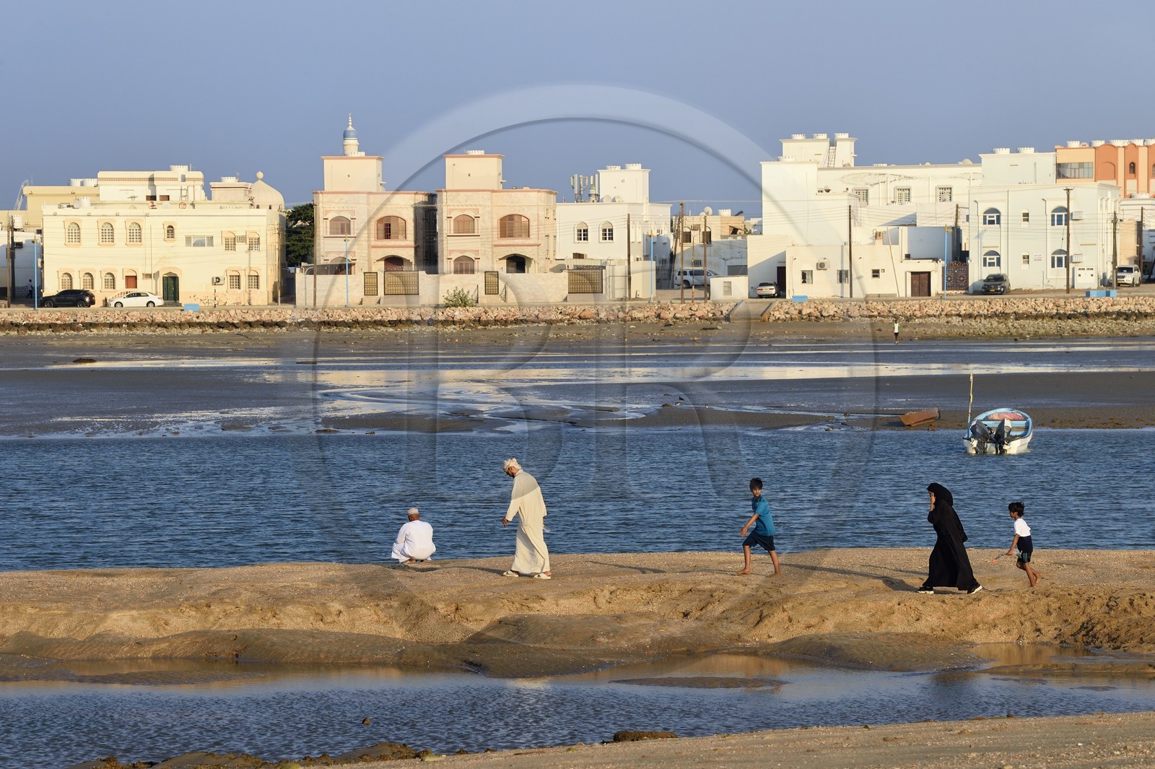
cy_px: 384
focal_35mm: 180
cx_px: 578
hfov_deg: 11.4
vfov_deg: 7.6
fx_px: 5772
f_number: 10
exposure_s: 1/250
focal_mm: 180
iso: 200
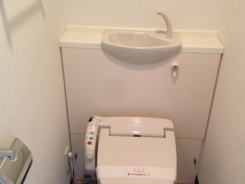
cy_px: 118
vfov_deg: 32.7
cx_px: 133
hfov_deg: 42.9
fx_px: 312
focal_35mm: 44
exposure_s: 1/20
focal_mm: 4.12
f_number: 2.4
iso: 320
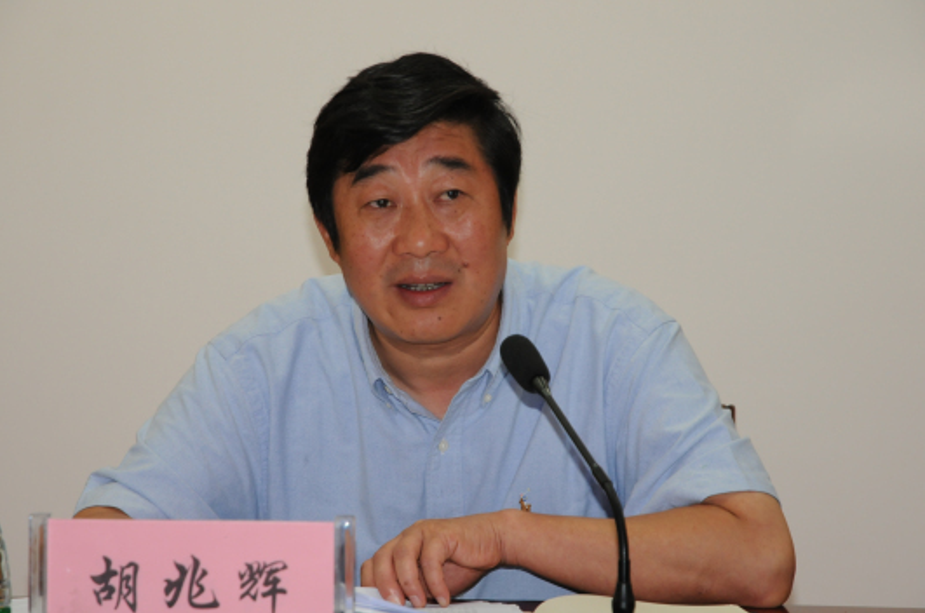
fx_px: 3129
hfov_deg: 16.8
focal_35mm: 122
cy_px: 298
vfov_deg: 11.2
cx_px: 462
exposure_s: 1/60
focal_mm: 72
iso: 800
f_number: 5.6
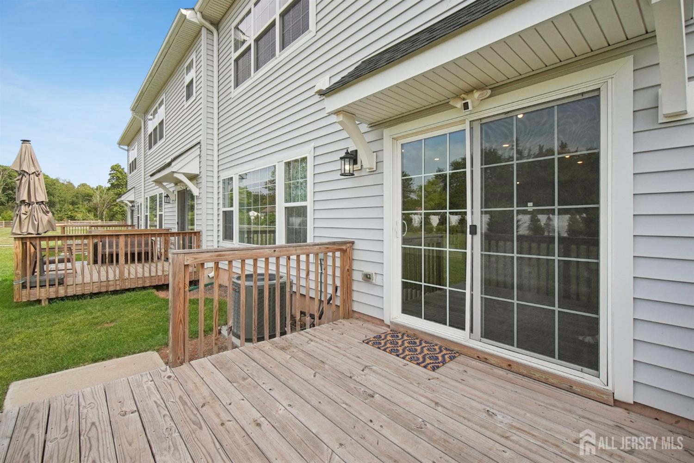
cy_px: 232
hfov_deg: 100.4
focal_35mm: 15
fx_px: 289
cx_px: 347
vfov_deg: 77.3
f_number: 9
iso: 640
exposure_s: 1/800
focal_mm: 10
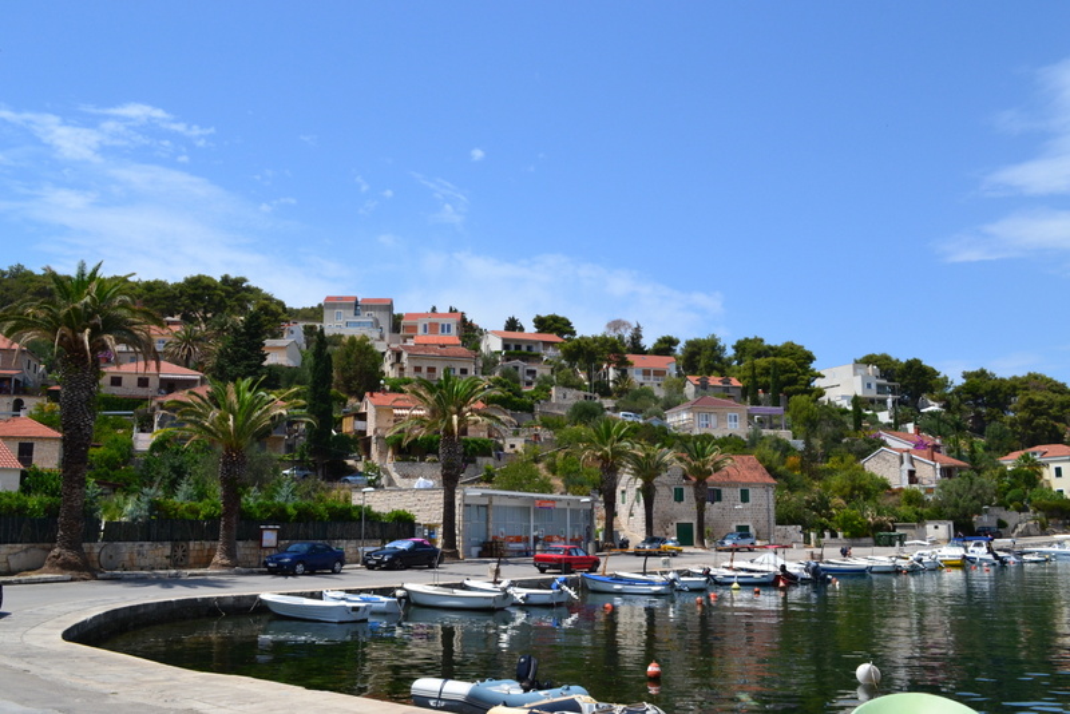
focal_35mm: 33
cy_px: 357
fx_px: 981
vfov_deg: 40.0
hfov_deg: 57.2
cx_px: 535
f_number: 11
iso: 400
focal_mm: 22
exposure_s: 1/500
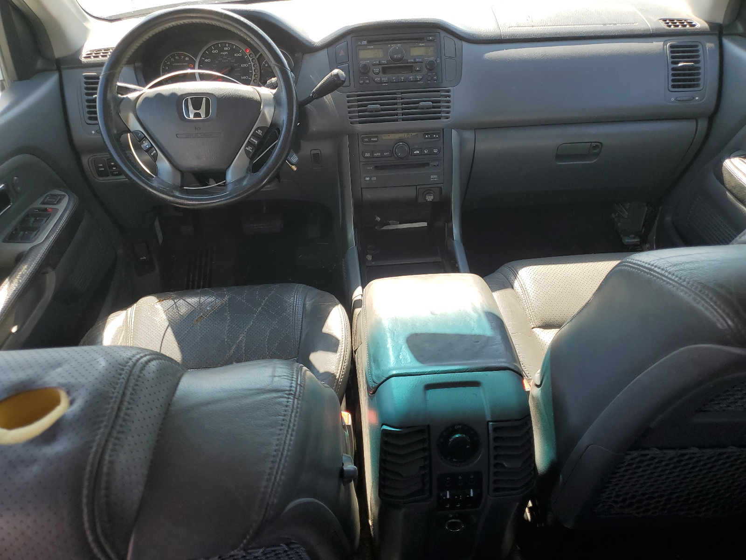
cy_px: 280
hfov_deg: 67.3
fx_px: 560
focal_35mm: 26
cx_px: 373
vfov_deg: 53.1
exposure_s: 1/385
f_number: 1.5
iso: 50
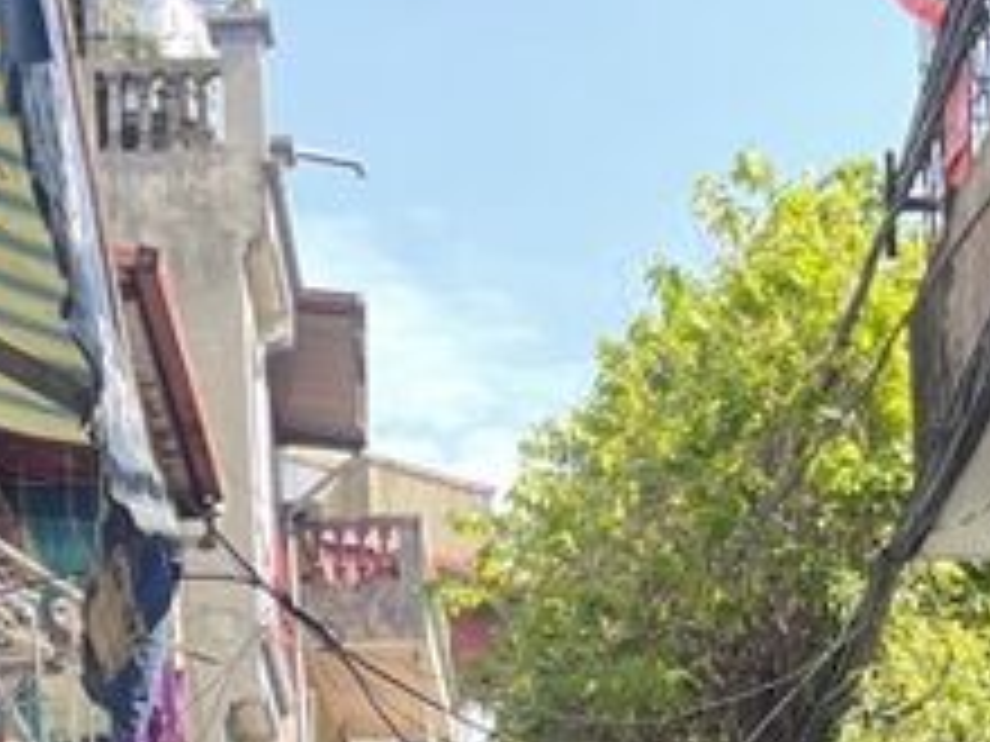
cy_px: 1574
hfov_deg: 18.0
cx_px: 585
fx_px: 3117
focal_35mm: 109
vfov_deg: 11.9
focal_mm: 5.1
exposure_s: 1/377
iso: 32
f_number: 1.6
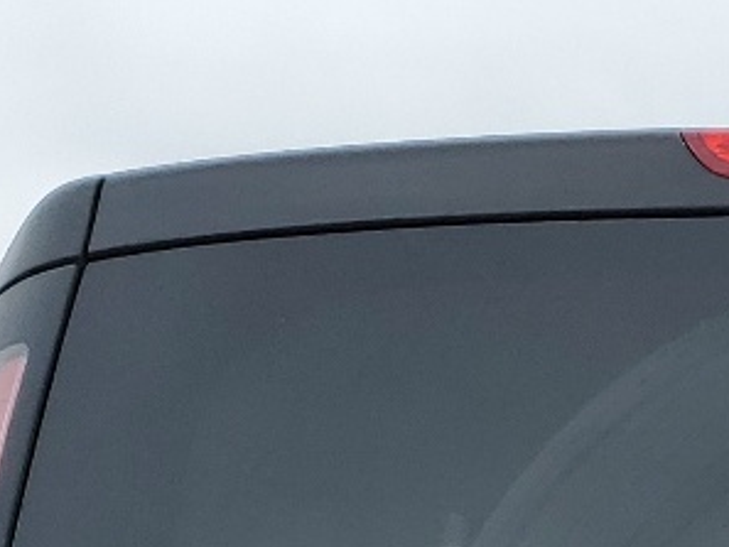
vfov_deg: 9.6
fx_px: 2950
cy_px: 1214
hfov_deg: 13.5
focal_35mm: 140
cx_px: 974
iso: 50
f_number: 1.5
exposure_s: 1/1111
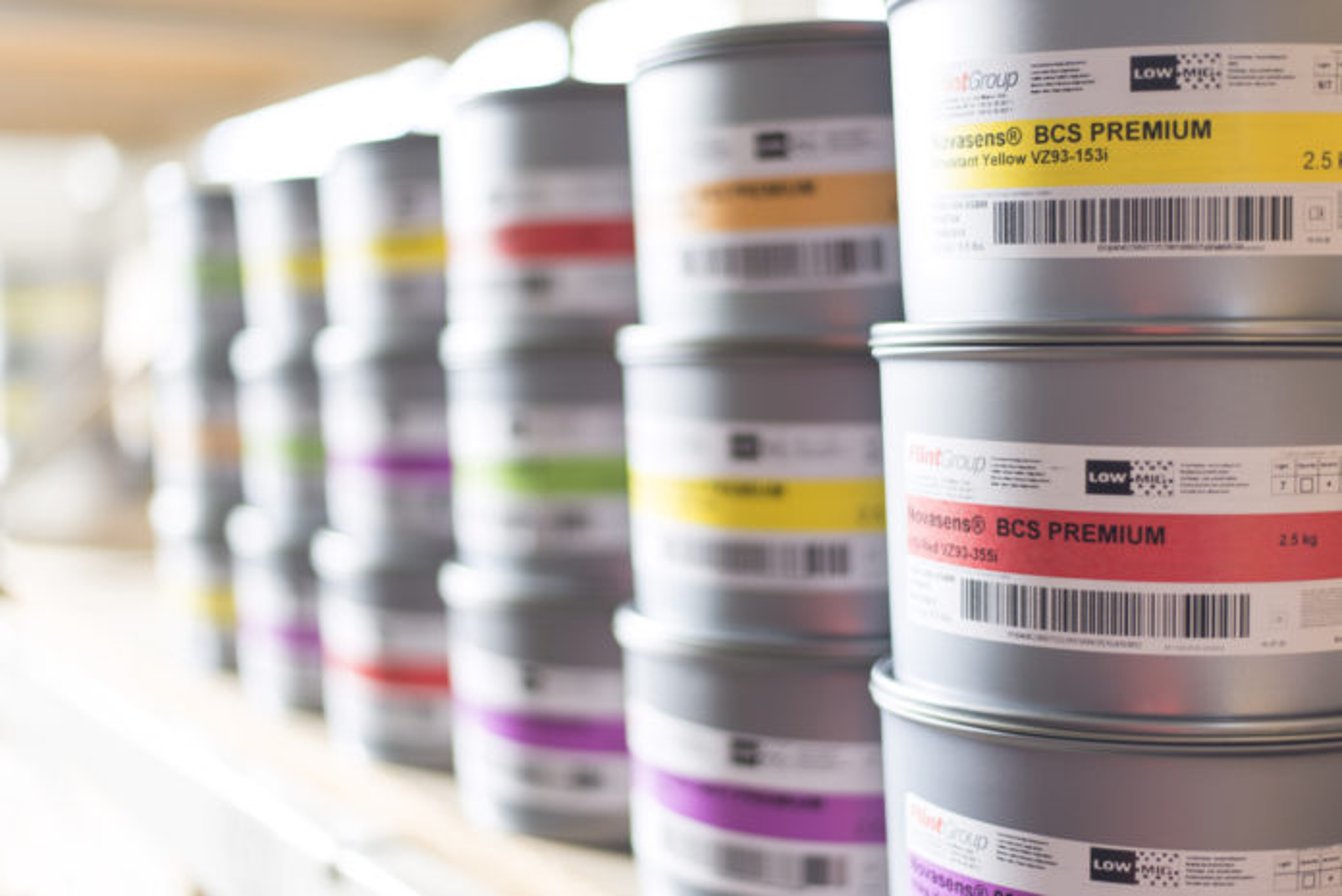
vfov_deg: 27.0
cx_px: 671
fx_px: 1865
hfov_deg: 39.6
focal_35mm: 50
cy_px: 448
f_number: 1.8
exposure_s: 1/100
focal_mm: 50
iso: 100
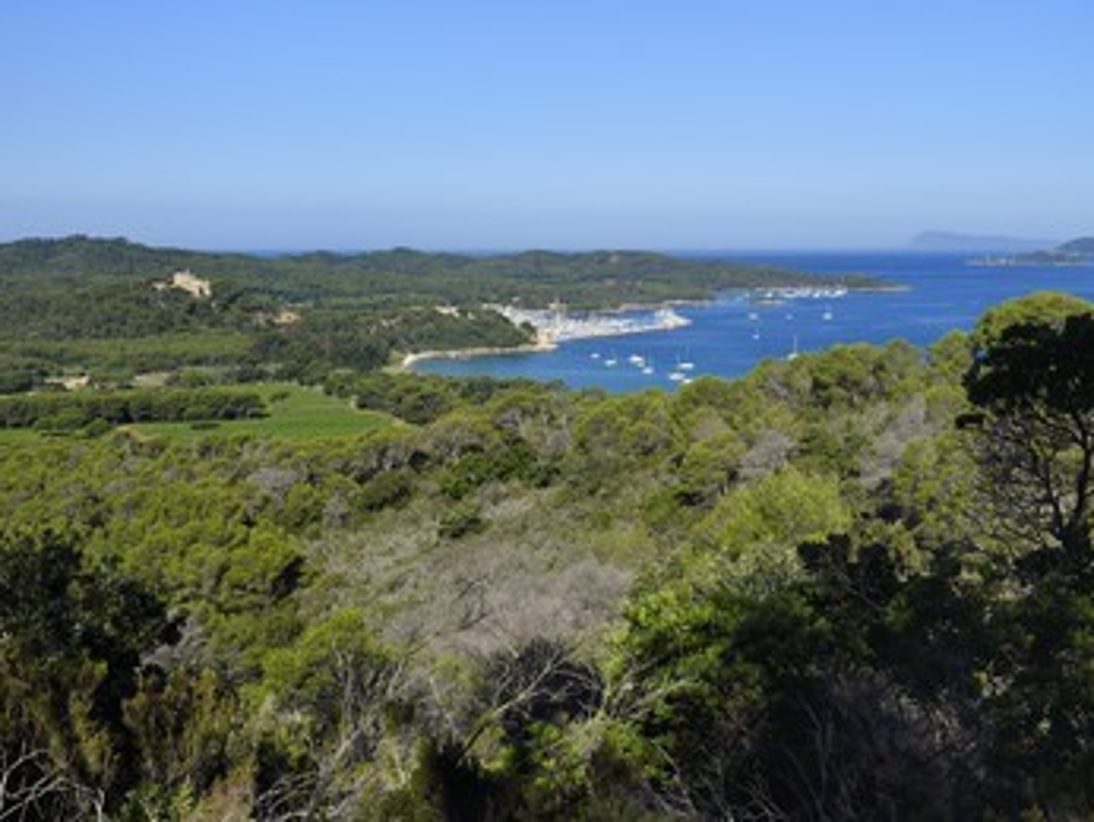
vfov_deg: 29.7
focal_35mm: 49
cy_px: 386
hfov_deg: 38.7
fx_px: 1550
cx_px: 651
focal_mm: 42
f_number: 11
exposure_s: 1/250
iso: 200
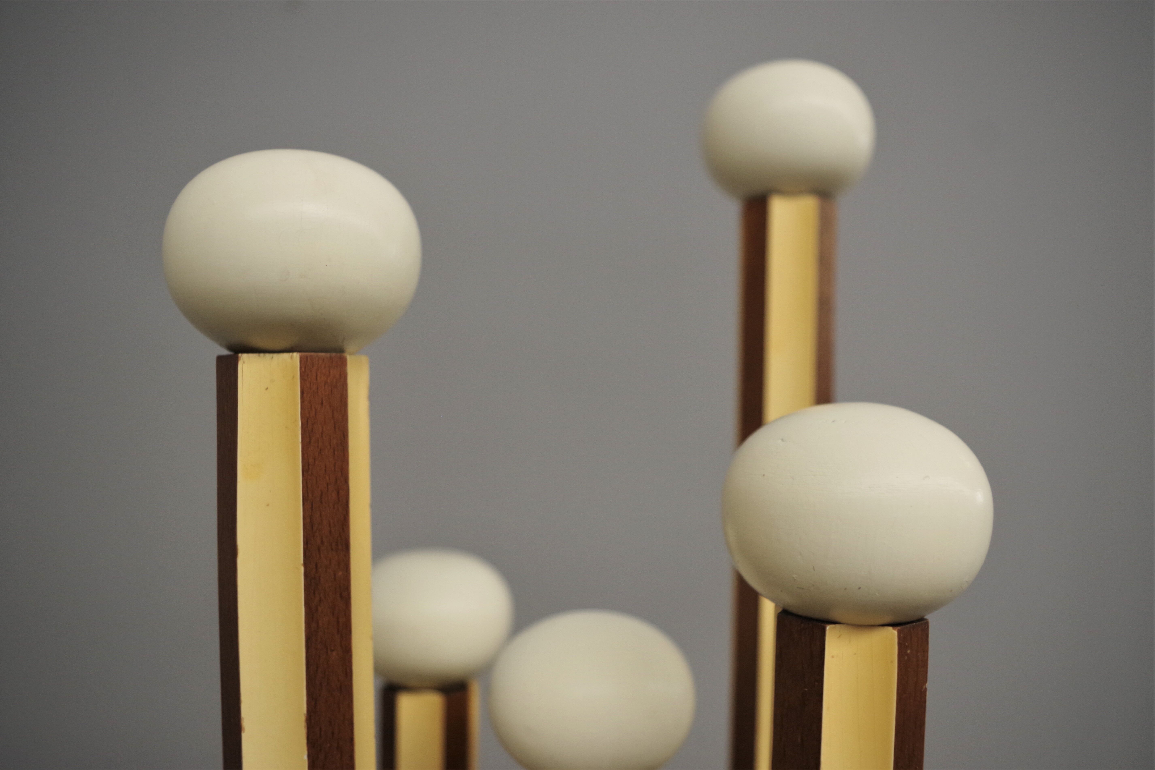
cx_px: 578
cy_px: 385
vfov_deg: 42.3
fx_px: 995
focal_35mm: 31
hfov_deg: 60.3
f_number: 4
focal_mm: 21.25
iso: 800
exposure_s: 1/60
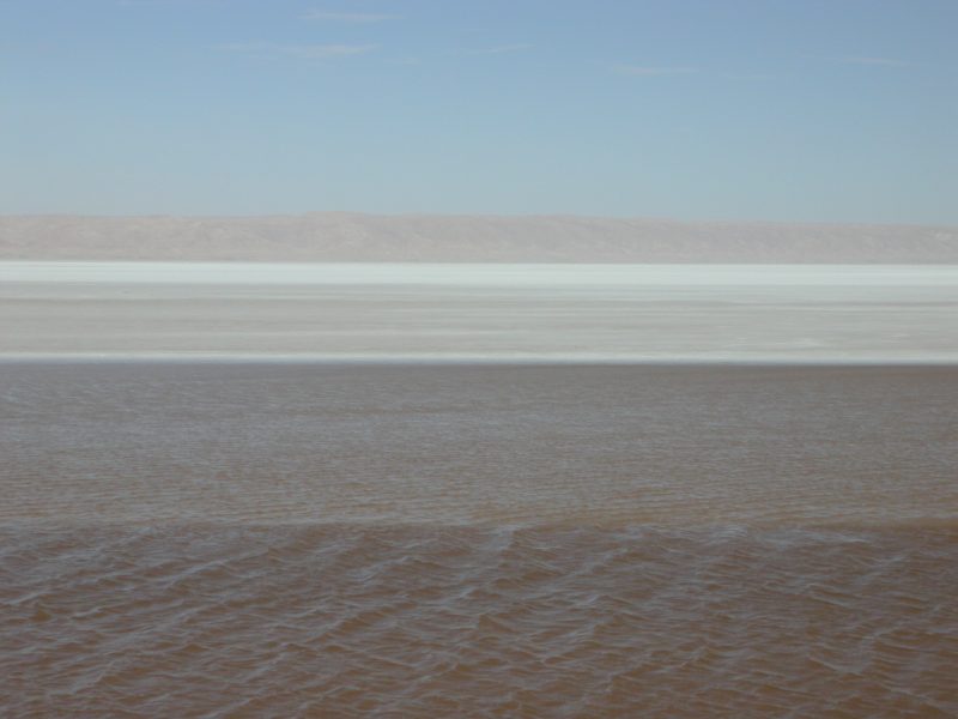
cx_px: 479
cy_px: 360
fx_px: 3321
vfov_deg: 12.3
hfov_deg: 16.4
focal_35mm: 120
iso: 100
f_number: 5.6
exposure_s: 1/269
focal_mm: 24.9
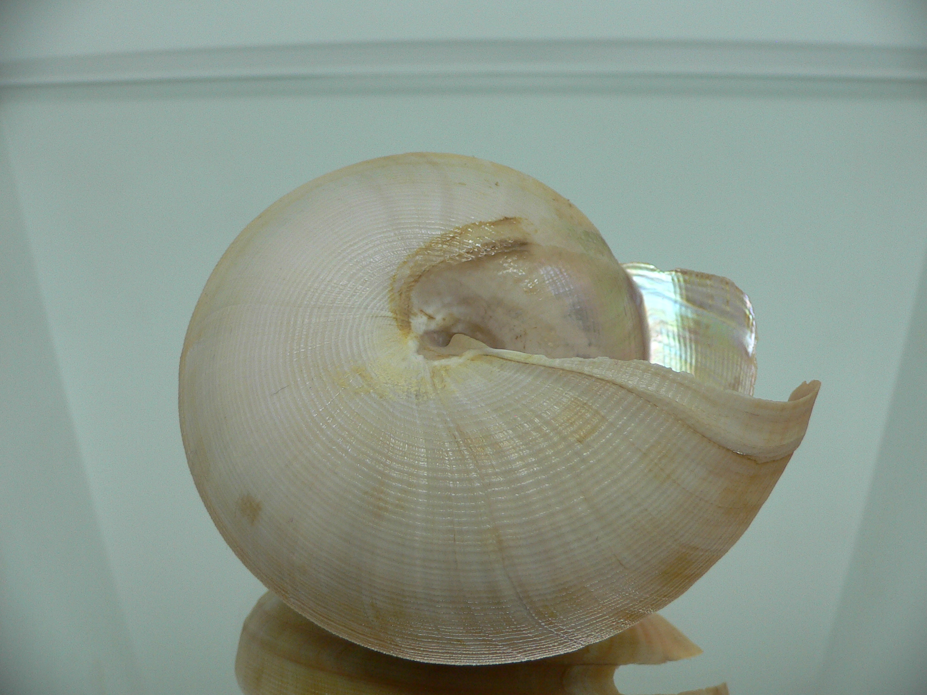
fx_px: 937
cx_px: 464
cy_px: 348
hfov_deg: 52.6
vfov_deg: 40.7
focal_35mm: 35
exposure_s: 1/60
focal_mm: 4.6
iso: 100
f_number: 2.8
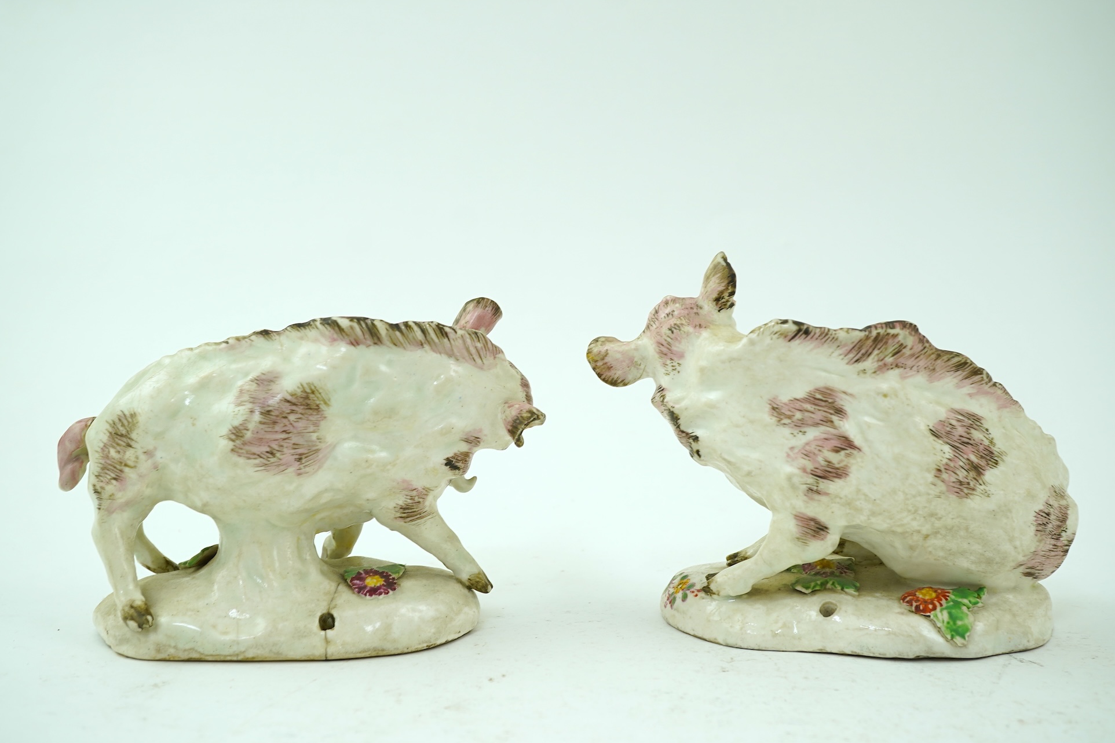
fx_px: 1424
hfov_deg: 42.7
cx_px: 556
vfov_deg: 29.2
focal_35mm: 46
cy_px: 375
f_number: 9
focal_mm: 30
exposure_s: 1/40
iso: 200
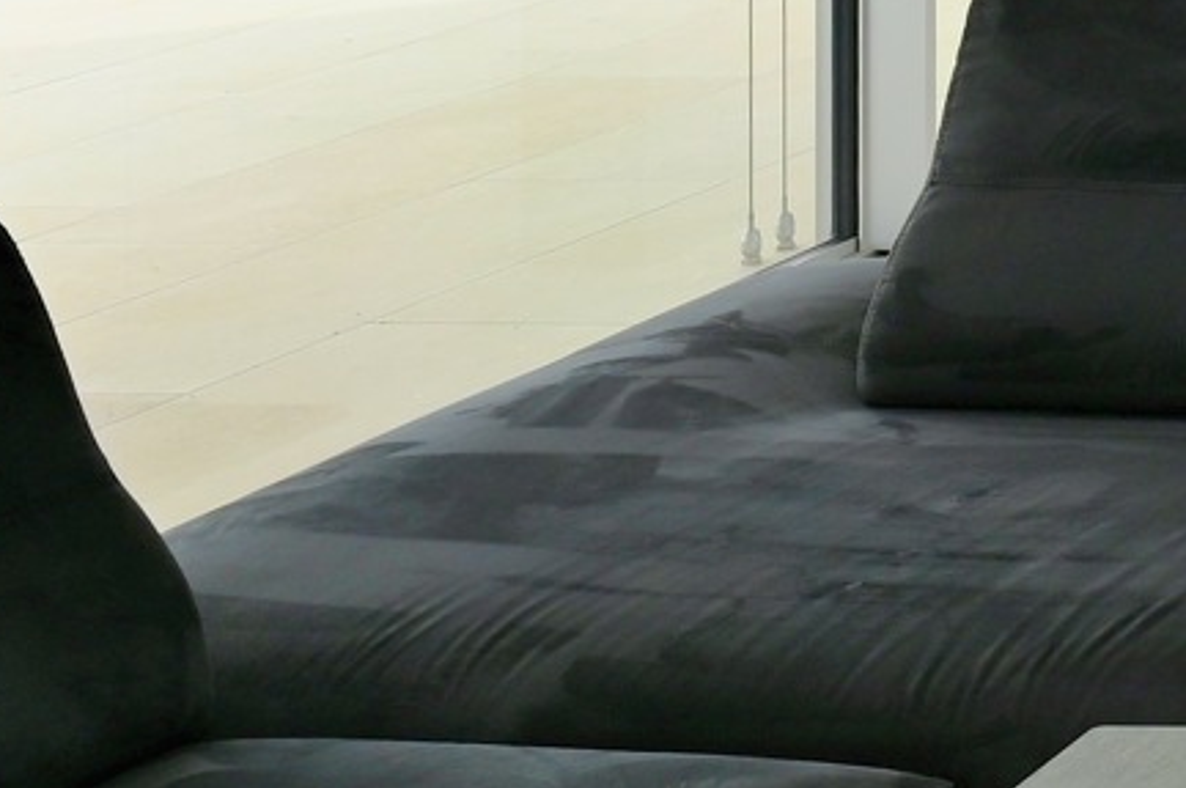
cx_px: 2949
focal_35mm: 83
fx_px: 2731
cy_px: -888
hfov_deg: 14.4
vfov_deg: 13.5
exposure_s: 1/125
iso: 110
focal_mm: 14
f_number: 5.6
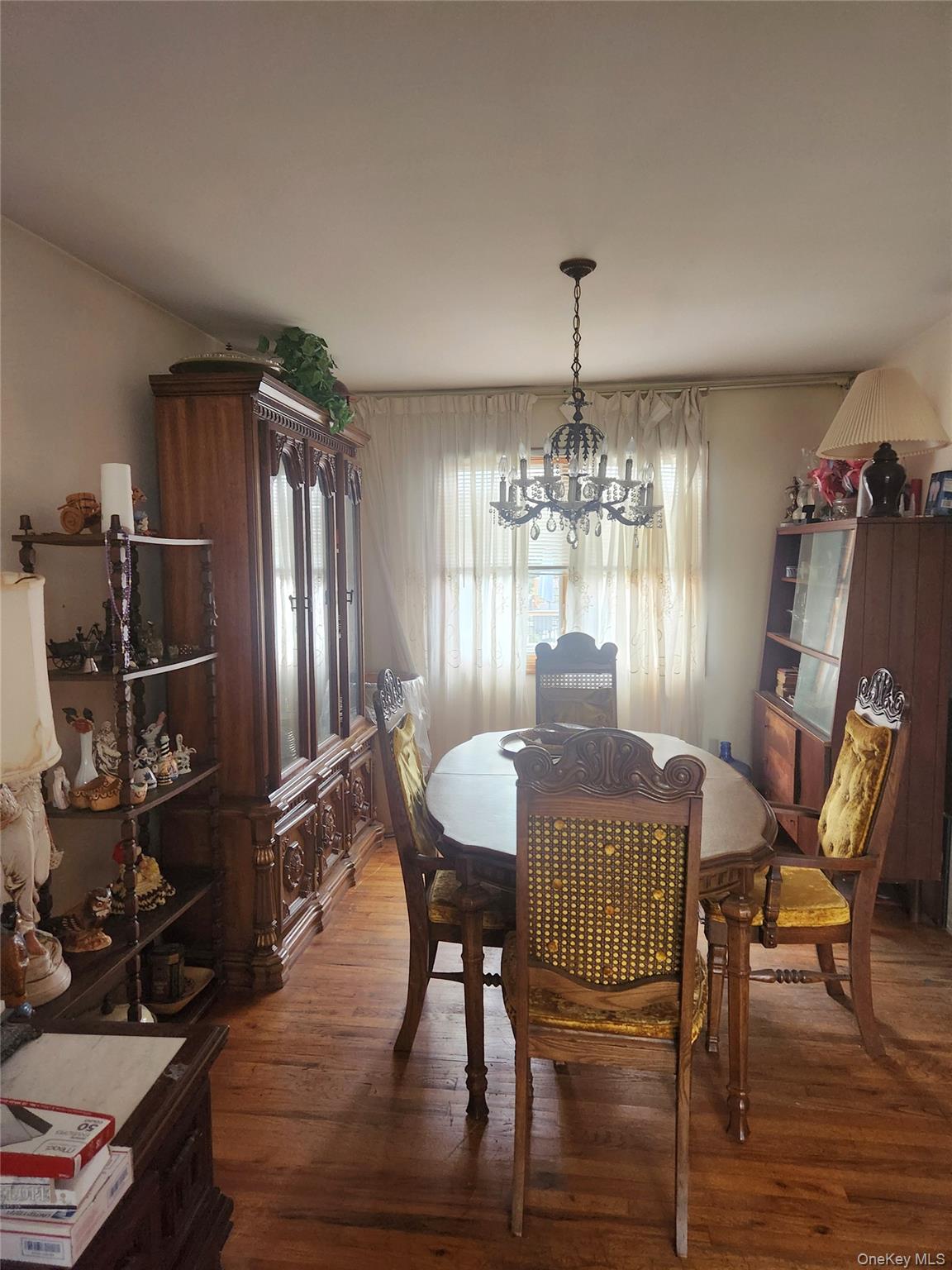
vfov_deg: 73.9
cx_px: 476
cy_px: 635
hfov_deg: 58.9
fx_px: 843
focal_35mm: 23
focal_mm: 5.4
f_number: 1.8
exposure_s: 1/120
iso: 500
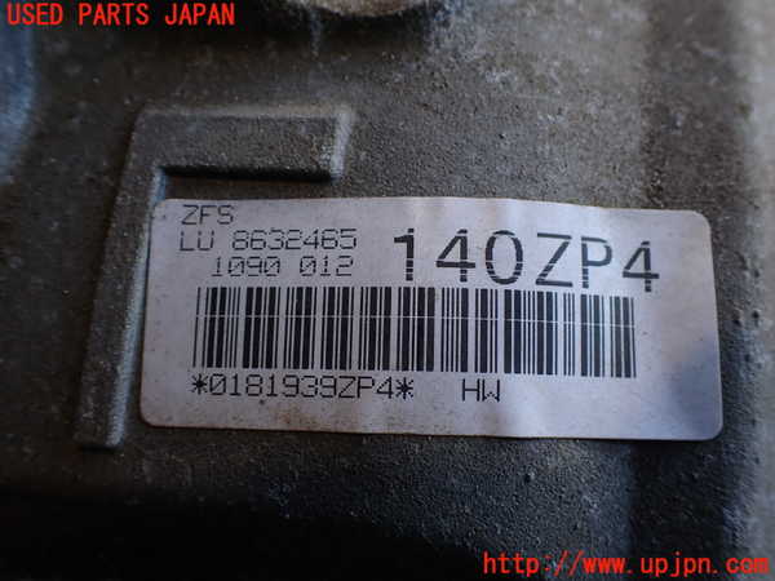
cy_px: 290
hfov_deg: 60.0
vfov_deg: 46.8
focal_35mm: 30
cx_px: 388
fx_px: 672
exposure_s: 1/125
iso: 100
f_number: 2.3
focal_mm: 5.4
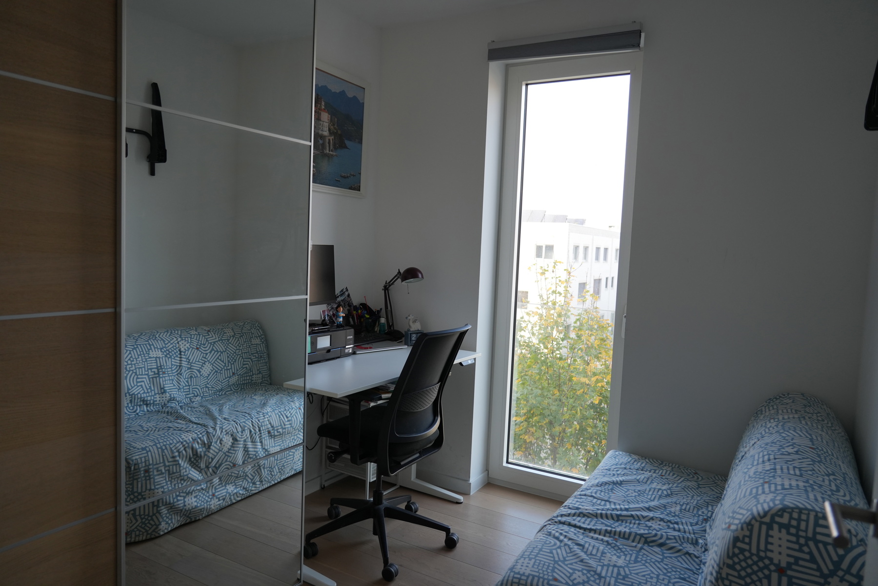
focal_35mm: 24
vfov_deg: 53.1
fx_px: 585
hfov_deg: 73.7
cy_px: 293
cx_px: 439
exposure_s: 1/250
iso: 640
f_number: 4
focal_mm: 24
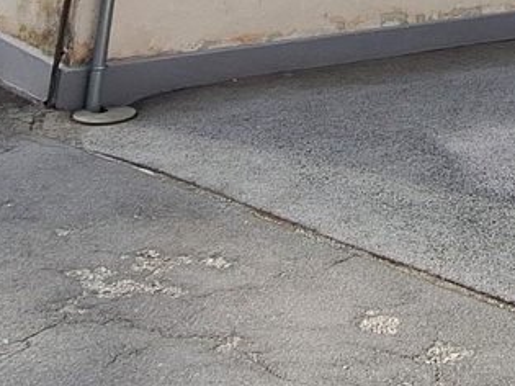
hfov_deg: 27.5
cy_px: -287
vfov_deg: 18.8
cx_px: 615
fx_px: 922
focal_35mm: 62
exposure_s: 1/2681
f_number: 2.2
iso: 40
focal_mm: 1.74
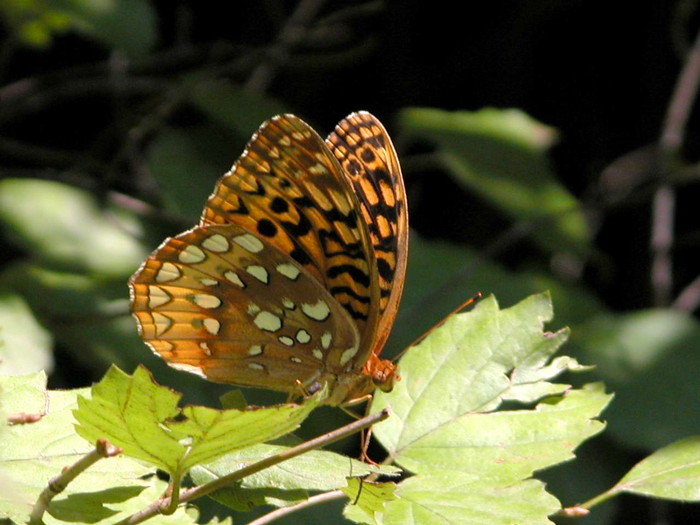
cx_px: 350
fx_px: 5662
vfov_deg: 5.3
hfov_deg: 7.1
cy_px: 262
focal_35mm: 280
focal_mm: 71.2
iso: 100
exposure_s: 1/540
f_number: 4.2
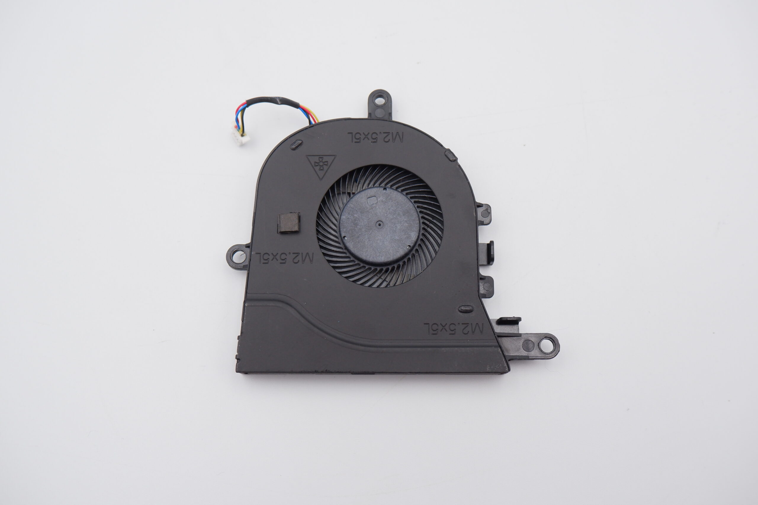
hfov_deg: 57.2
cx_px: 379
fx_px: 695
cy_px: 252
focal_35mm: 33
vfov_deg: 40.0
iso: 800
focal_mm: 22.8
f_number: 5.6
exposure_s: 1/280
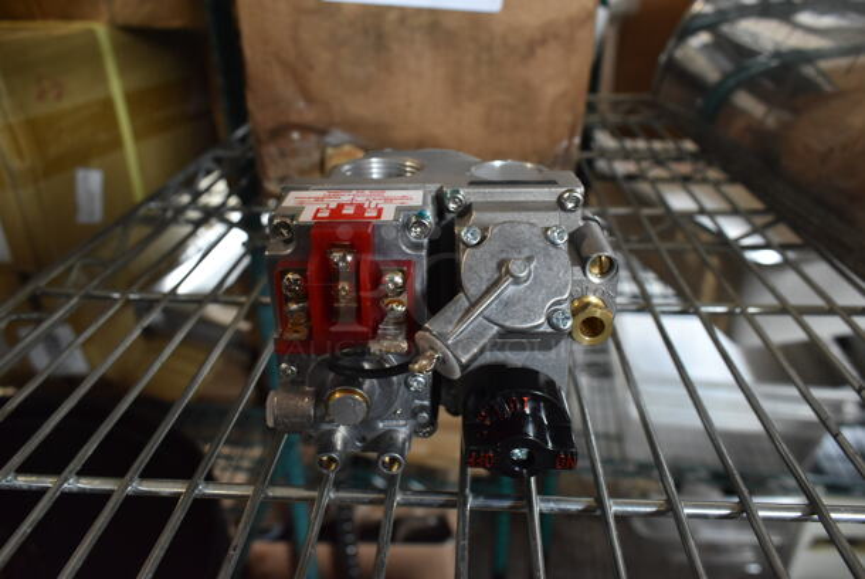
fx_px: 649
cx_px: 432
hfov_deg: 67.3
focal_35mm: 27
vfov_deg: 48.0
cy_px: 290
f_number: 6.3
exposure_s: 1/30
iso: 1250
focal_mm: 18
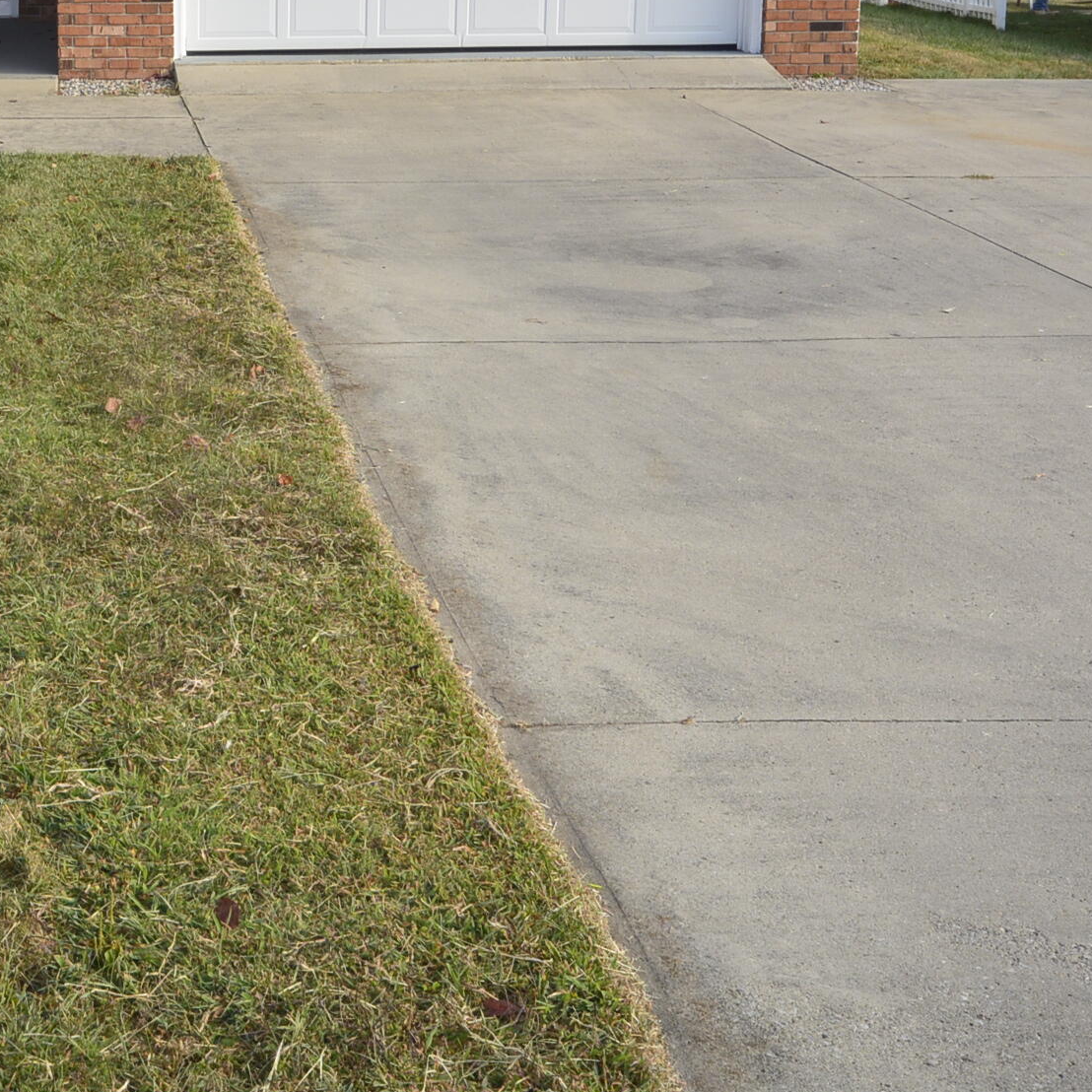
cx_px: 96
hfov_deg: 26.7
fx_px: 2213
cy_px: 145
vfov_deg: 26.9
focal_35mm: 62
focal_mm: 18
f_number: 10
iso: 320
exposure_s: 1/200
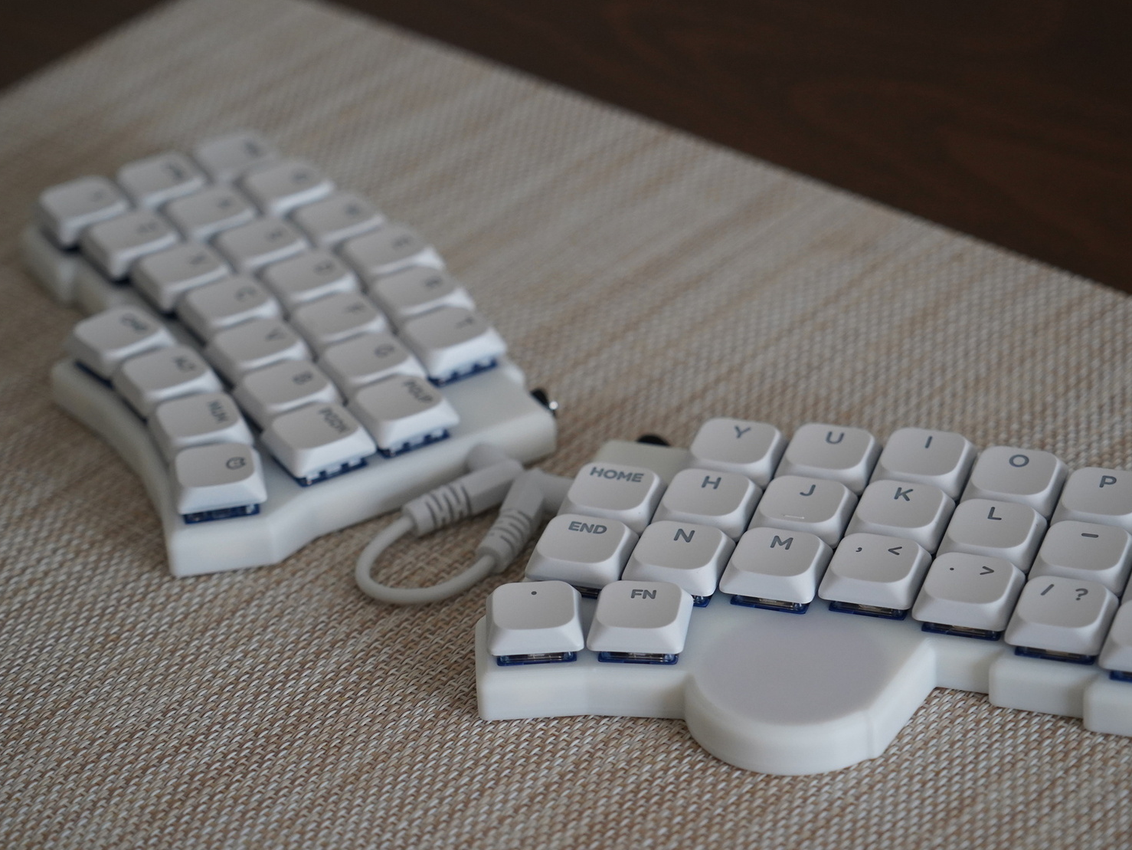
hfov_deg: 15.5
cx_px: 626
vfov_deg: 11.7
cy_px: 439
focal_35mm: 127
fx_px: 4154
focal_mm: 113
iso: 2500
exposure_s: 1/125
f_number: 6.3
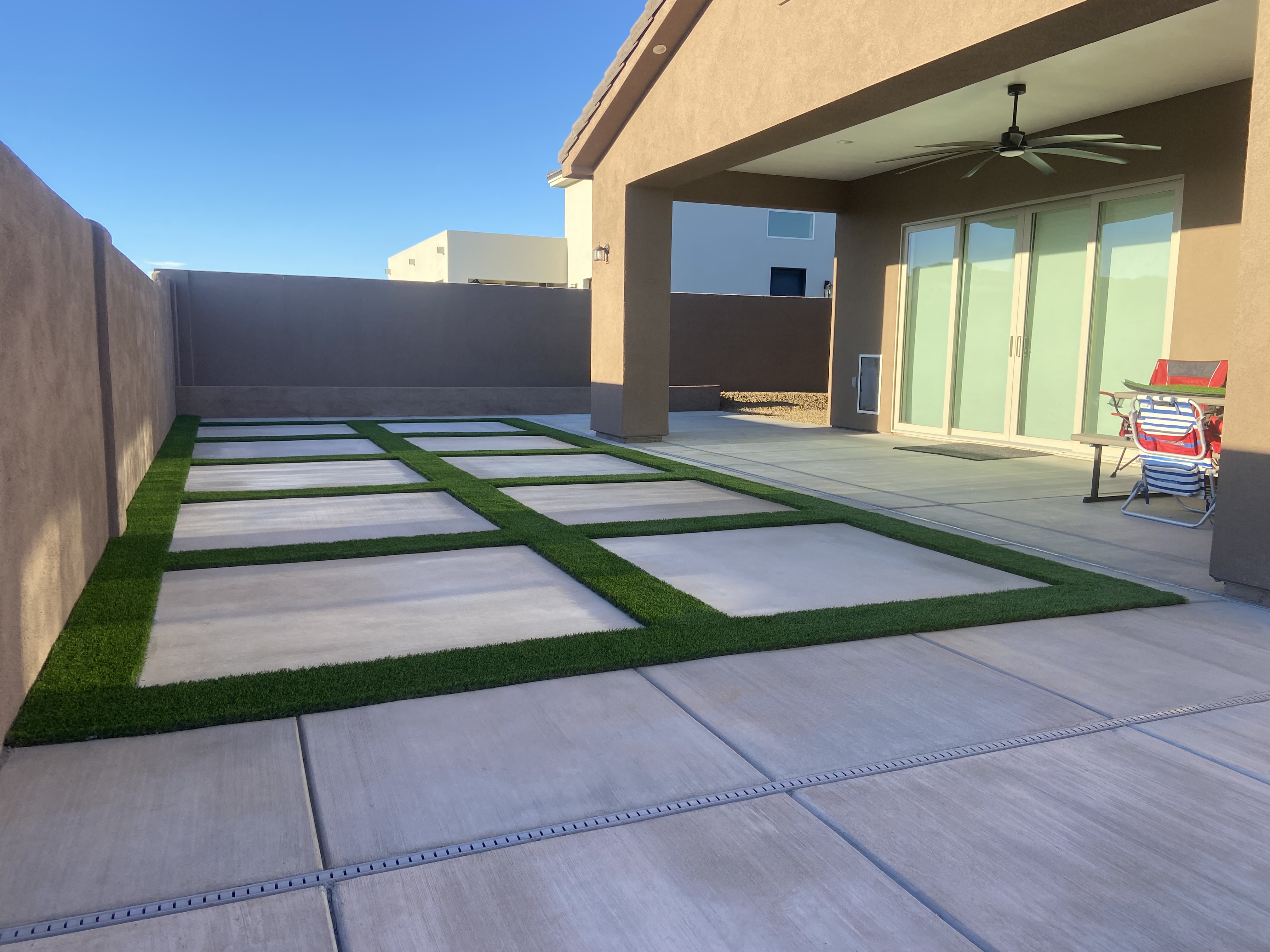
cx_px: 635
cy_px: 476
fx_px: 954
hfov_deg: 67.3
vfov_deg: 53.1
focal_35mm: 26
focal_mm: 4.25
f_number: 1.8
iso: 32
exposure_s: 1/957
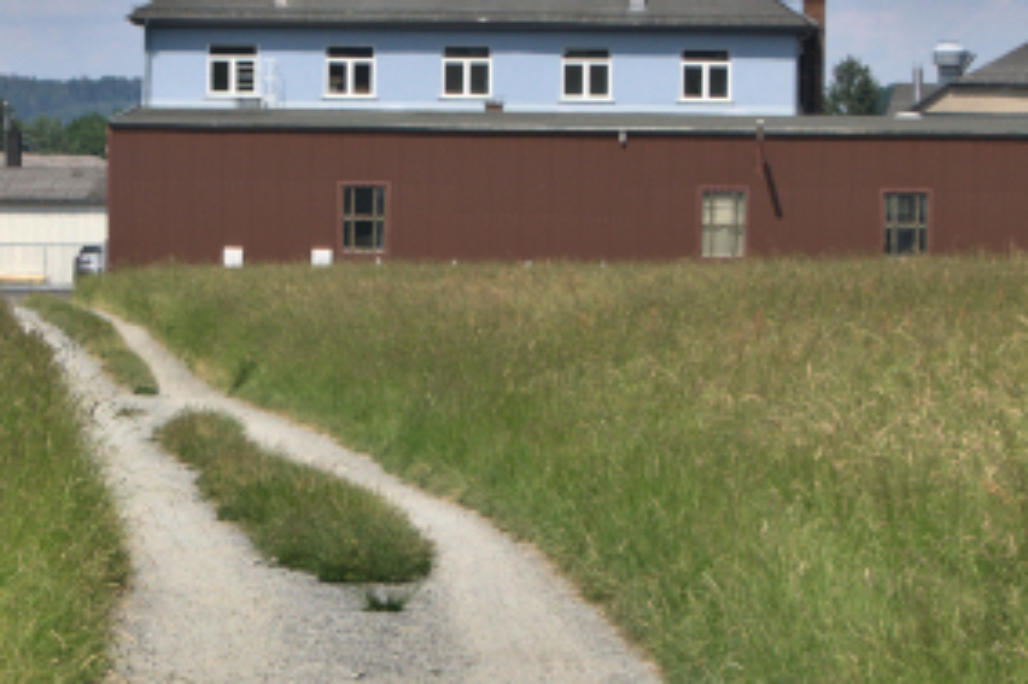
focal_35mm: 222
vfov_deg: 6.2
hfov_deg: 9.3
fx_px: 6335
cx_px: 308
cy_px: 33
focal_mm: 42
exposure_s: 1/500
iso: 200
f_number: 11
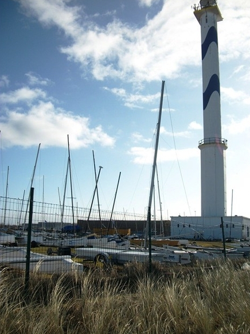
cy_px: 169
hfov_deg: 42.9
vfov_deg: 55.4
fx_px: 318
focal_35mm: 33
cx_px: 128
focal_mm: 5.7
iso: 80
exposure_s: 1/200
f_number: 8.8
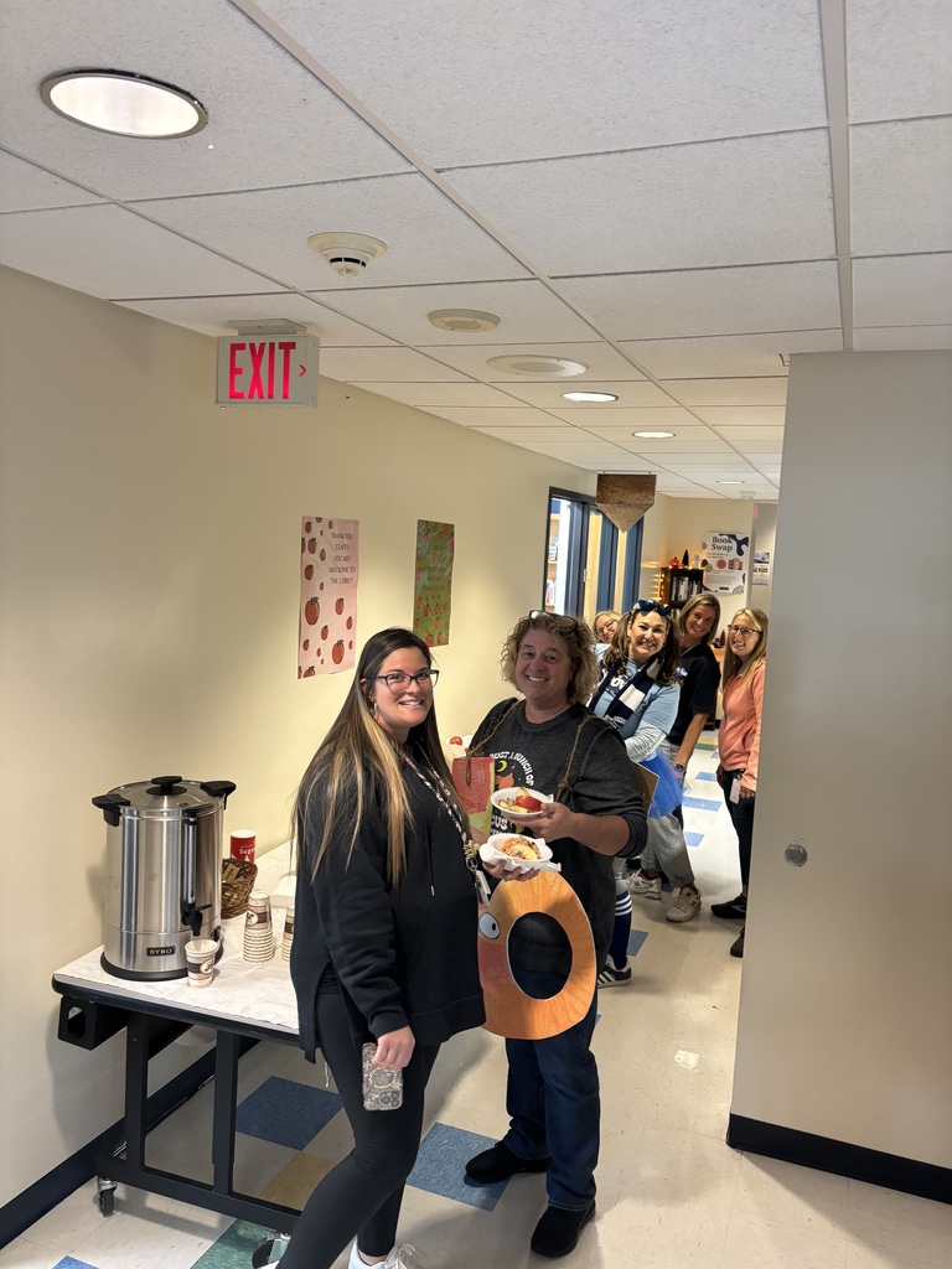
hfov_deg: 53.1
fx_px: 953
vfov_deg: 67.3
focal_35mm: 26
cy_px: 634
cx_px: 476
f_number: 1.6
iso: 400
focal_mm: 5.96
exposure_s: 1/60
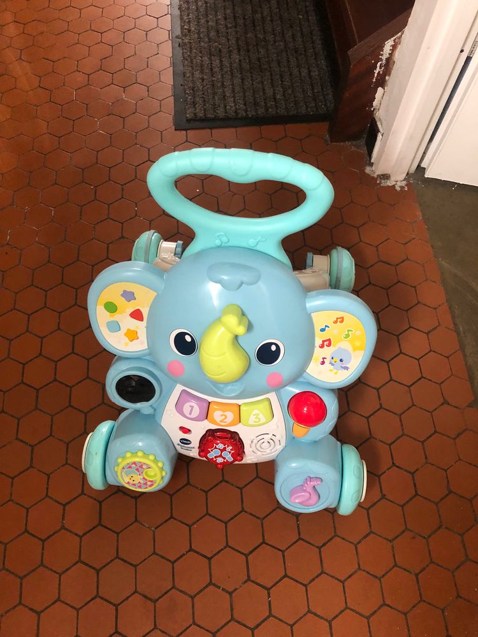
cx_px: 239
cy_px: 318
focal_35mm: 28
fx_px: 516
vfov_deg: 63.4
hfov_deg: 49.7
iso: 100
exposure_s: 1/15
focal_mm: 4
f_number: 1.8
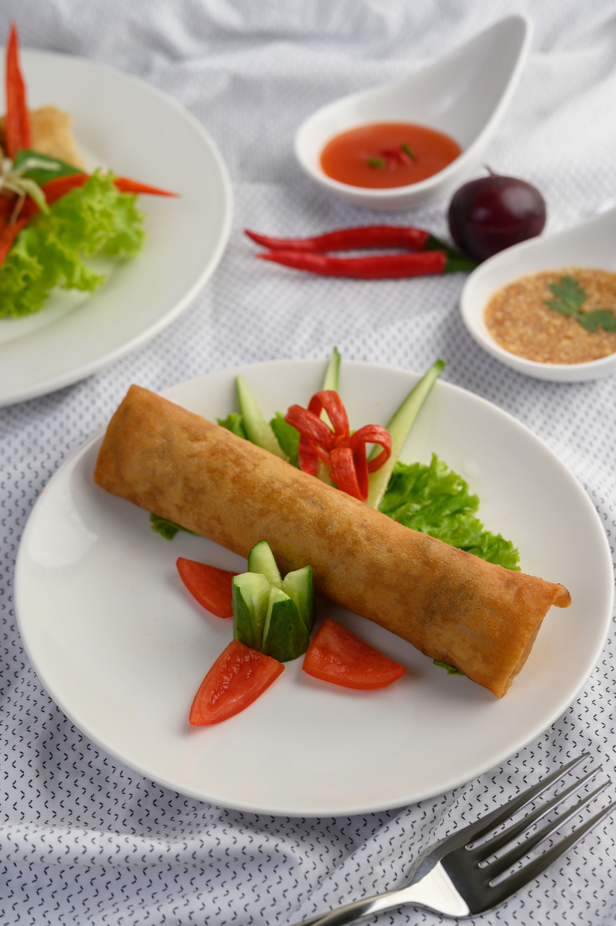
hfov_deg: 22.2
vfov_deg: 32.9
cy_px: 469
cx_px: 310
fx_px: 1568
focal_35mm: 61
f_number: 6.3
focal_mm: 60
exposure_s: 1/125
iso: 100
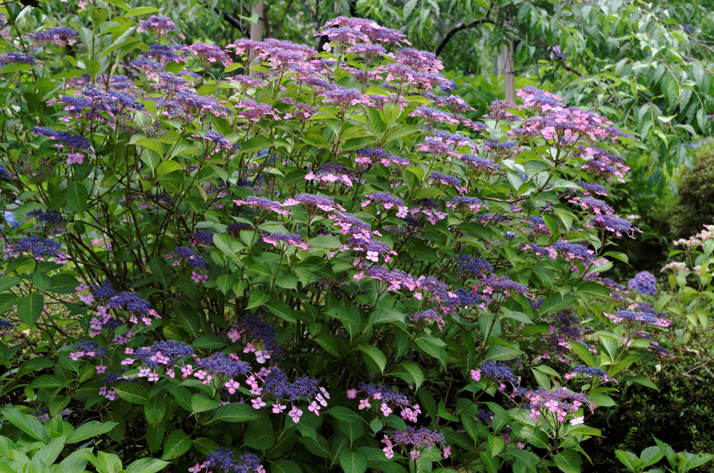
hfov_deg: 42.8
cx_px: 357
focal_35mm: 46
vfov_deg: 29.1
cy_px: 236
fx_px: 910
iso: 400
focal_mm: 30.63
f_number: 5.6
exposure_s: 1/125
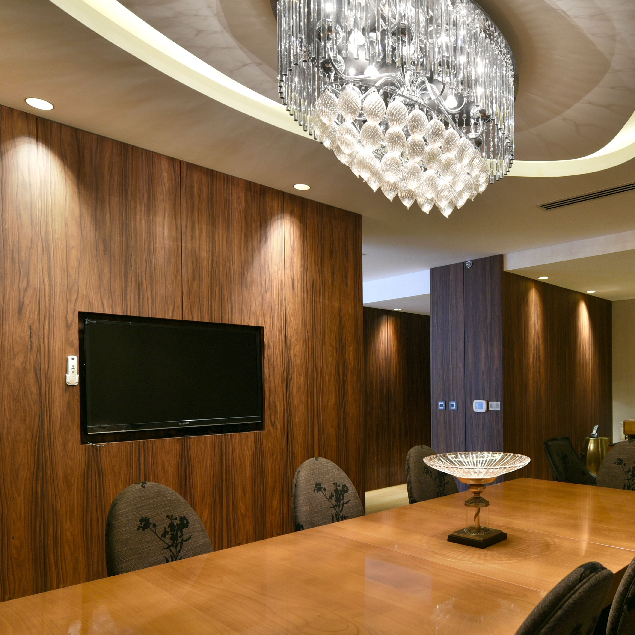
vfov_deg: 60.3
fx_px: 540
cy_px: 389
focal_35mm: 26
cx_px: 447
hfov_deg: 58.9
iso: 500
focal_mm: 14
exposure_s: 1/40
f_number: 3.2
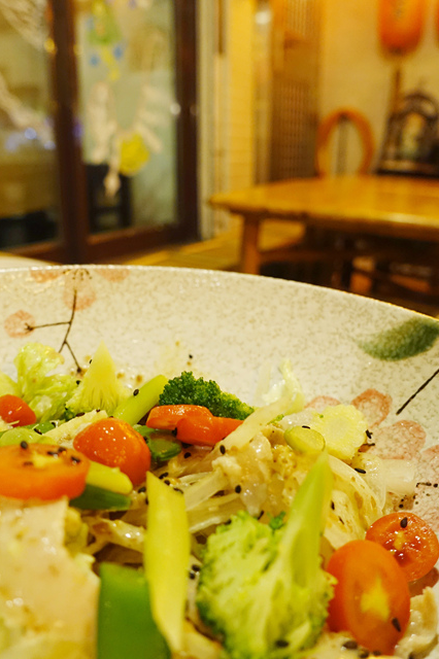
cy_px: 288
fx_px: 549
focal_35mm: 30
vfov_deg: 61.7
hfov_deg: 43.5
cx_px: 202
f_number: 2.8
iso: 640
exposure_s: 1/13
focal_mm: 8.8
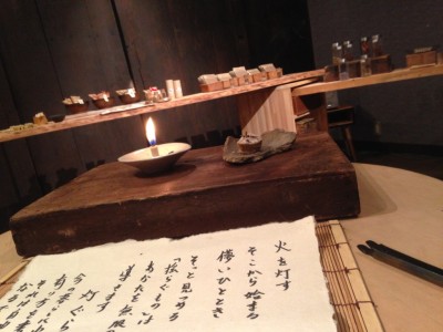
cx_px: 222
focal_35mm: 33
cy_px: 166
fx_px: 422
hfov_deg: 55.4
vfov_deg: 42.9
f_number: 2.4
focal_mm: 4.12
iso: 250
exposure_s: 1/20
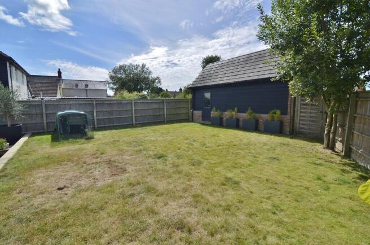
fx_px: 169
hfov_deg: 95.1
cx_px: 185
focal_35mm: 16
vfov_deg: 71.8
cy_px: 122
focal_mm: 11
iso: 100
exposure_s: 1/250
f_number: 8
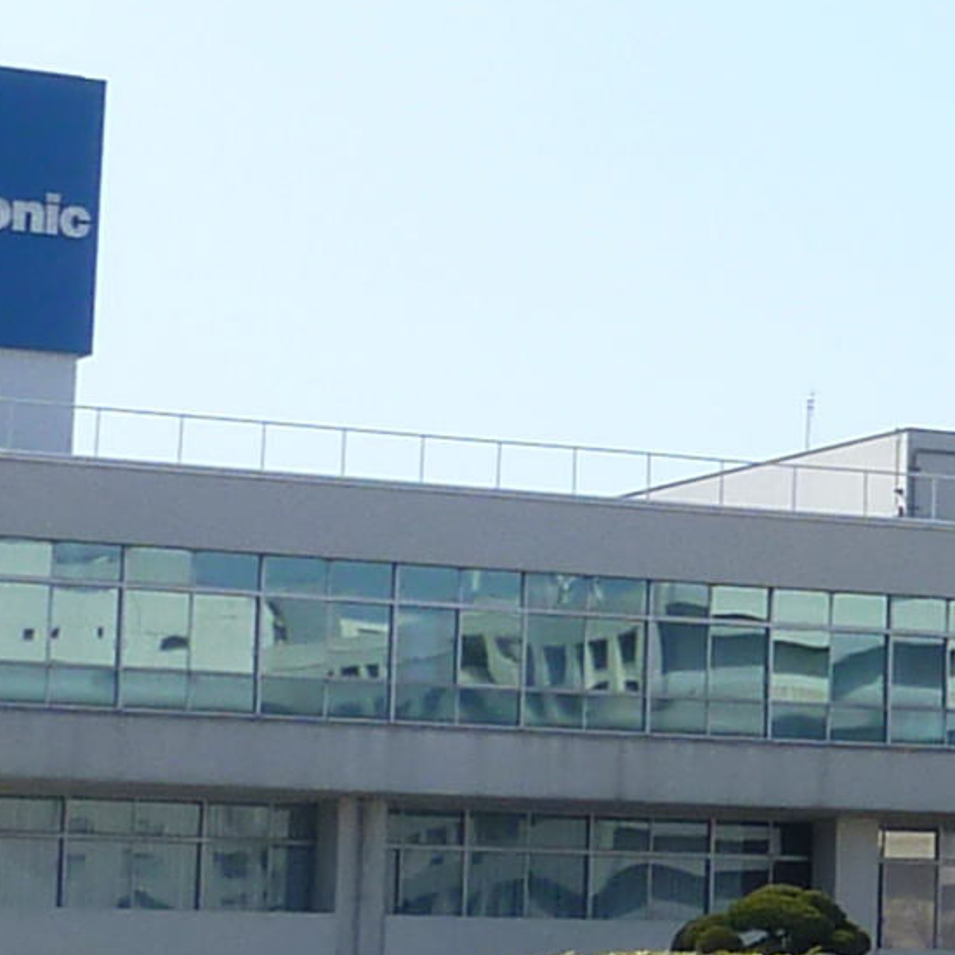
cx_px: 1974
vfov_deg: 10.3
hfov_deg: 9.5
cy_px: 226
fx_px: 5306
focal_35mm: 170
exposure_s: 1/500
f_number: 4.5
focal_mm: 4.7
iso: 80
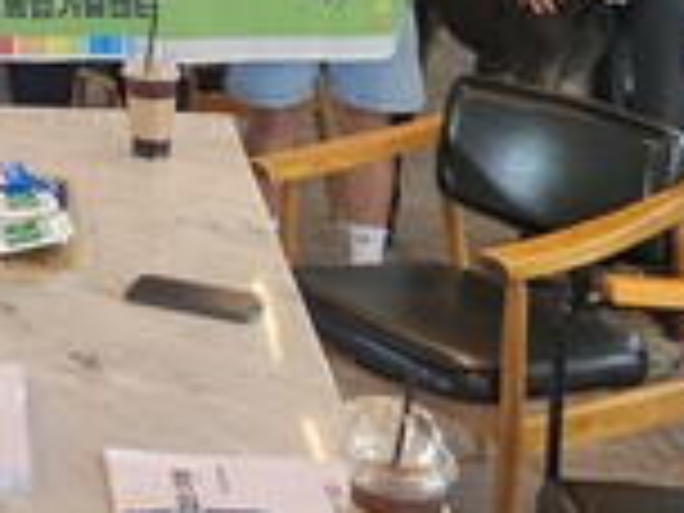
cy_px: -410
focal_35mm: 91
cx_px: -130
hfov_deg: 20.2
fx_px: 1798
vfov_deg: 14.3
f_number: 1.8
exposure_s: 1/120
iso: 250
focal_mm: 5.4
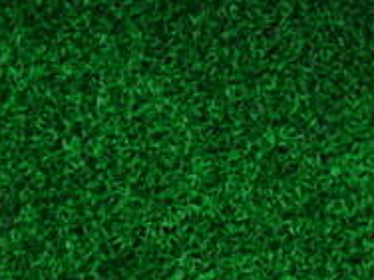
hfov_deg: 15.5
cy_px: -79
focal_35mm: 126
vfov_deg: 11.5
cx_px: 330
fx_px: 1361
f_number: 3.6
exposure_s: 1/50
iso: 400
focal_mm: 6.42
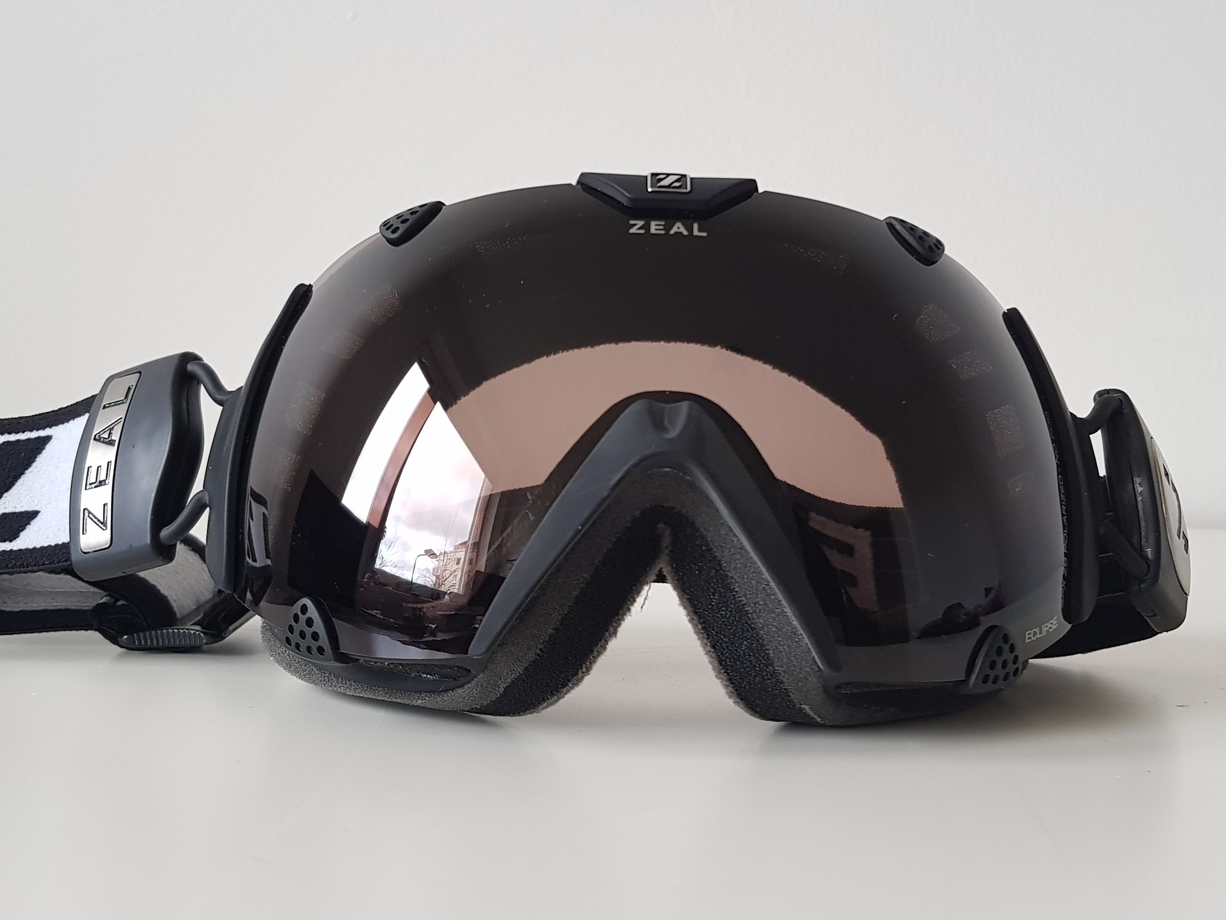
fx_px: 921
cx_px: 613
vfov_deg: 53.1
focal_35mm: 26
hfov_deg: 67.3
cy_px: 460
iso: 160
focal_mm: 4.2
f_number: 1.7
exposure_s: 1/46
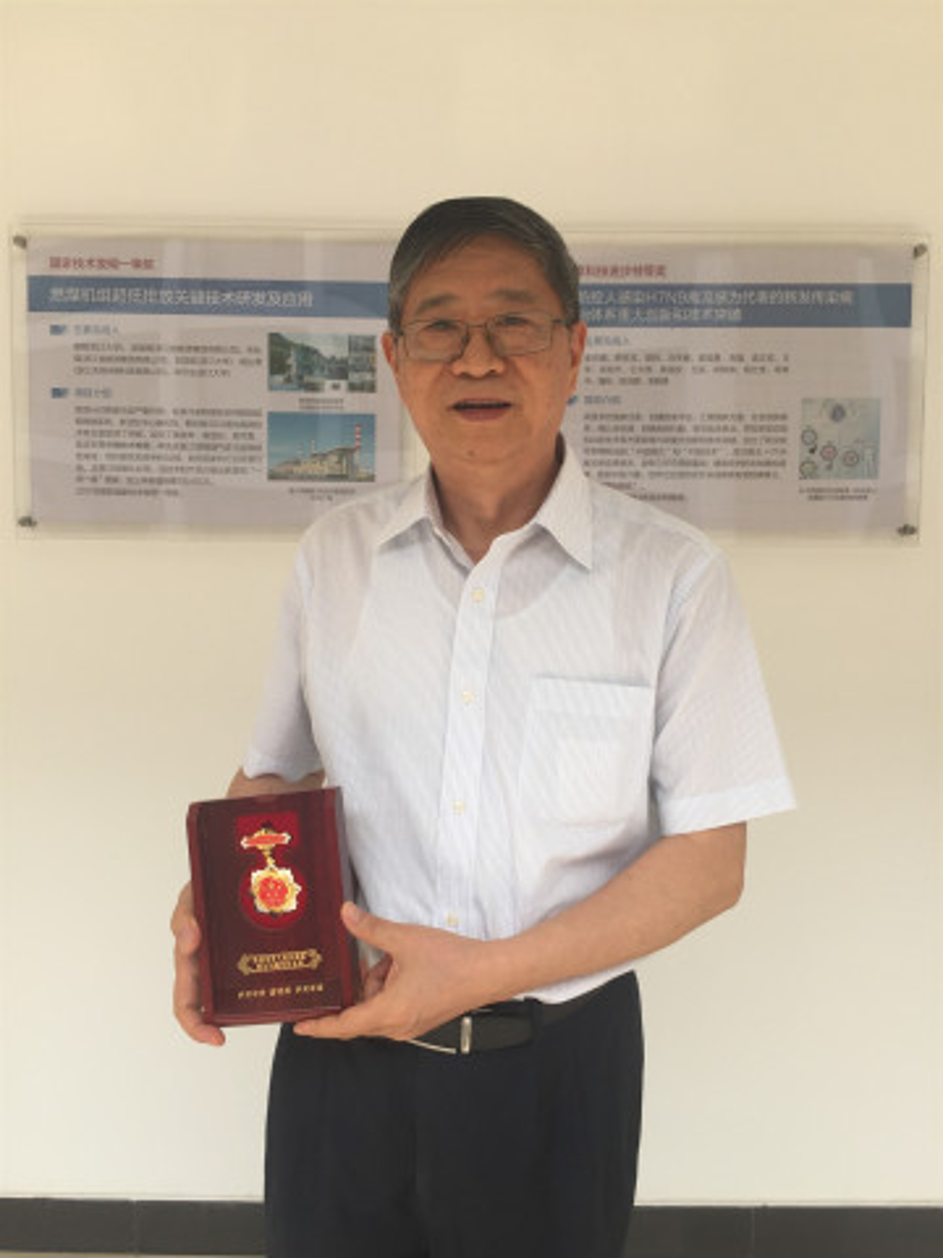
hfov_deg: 48.2
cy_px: 629
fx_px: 1053
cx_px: 472
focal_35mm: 29
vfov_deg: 61.7
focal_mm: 4.15
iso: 32
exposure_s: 1/599
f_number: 2.2
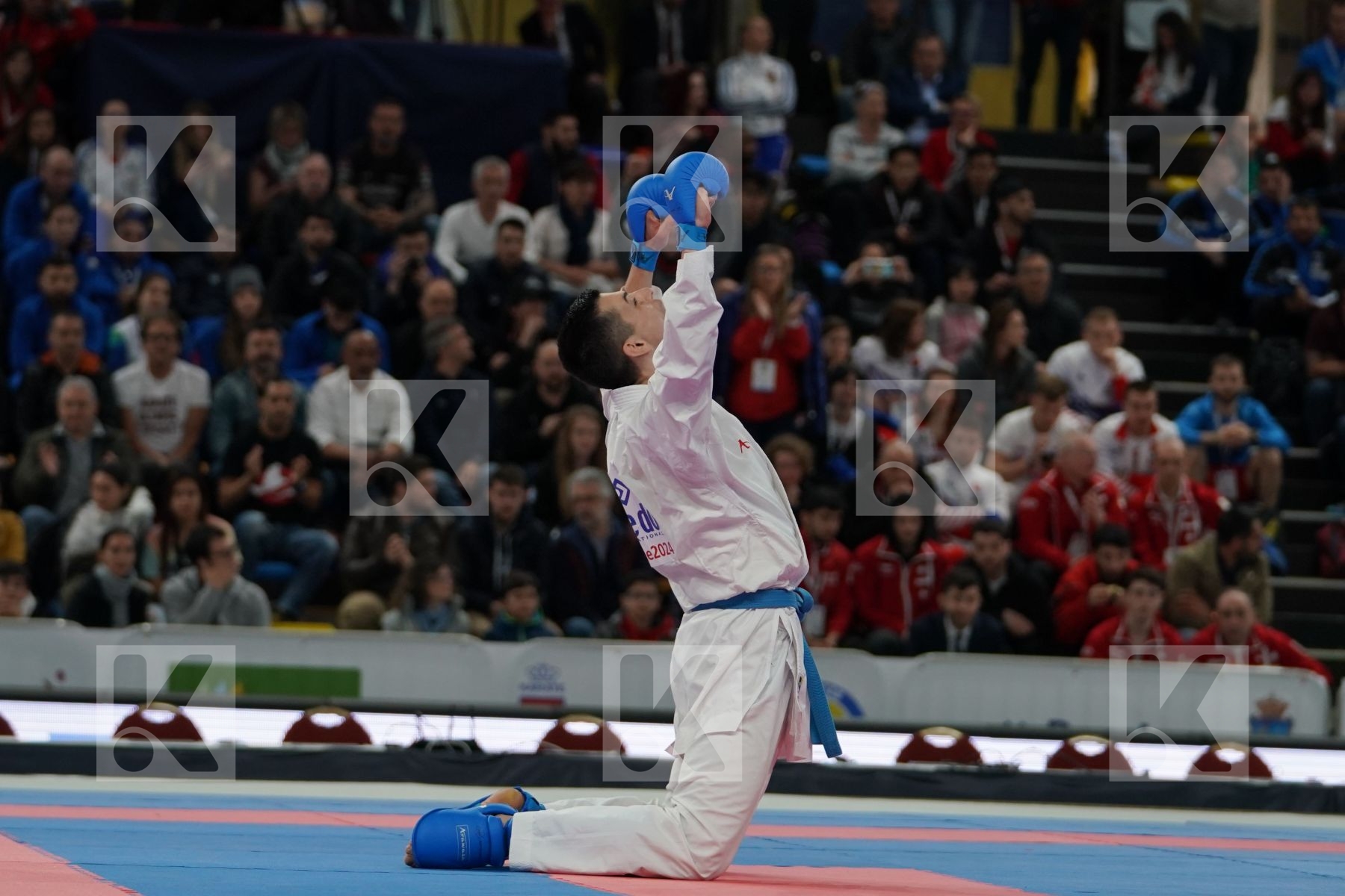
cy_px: 448
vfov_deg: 8.9
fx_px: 5753
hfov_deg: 13.3
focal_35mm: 154
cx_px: 672
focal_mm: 103
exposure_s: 1/1000
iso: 1250
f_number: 2.8
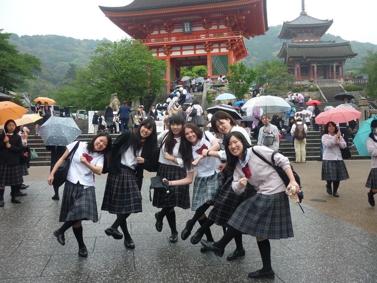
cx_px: 188
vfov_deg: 42.9
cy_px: 142
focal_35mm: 33
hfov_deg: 55.4
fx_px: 359
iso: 80
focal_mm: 5.5
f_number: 2.8
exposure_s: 1/400
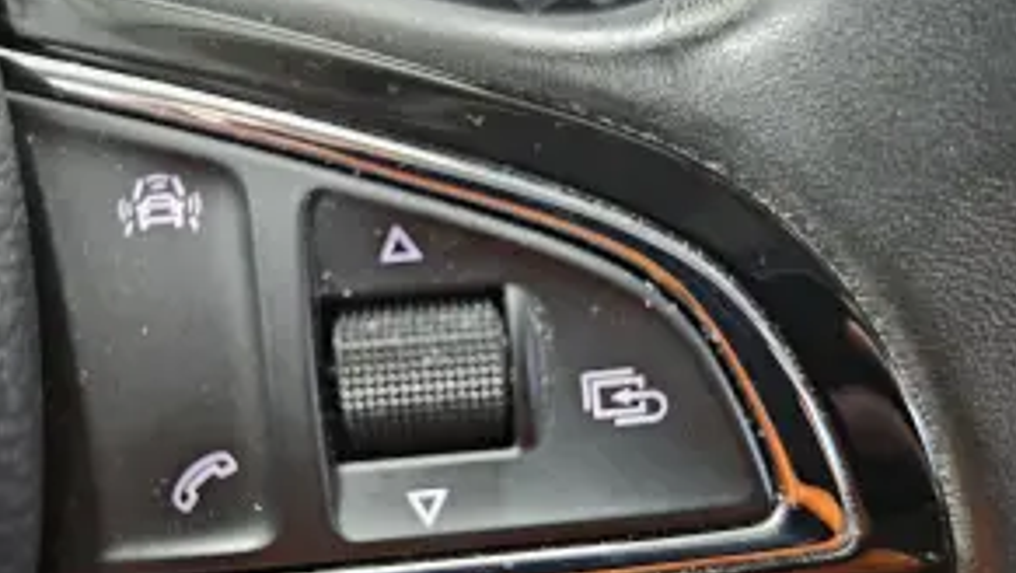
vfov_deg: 37.7
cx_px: 443
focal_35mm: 31
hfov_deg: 62.4
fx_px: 836
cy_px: 335
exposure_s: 1/25.5
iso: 800
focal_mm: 6.3
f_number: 1.7
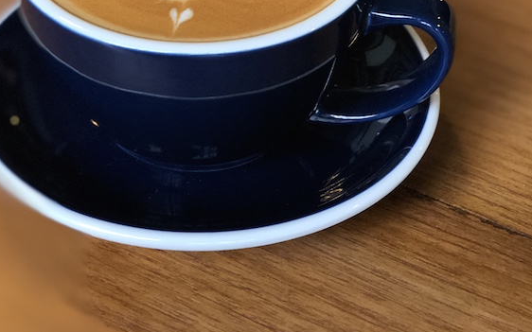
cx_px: 205
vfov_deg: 15.1
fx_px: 1247
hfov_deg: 24.0
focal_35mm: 86
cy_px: 62
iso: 320
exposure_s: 1/100
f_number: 2.8
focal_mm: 6.6
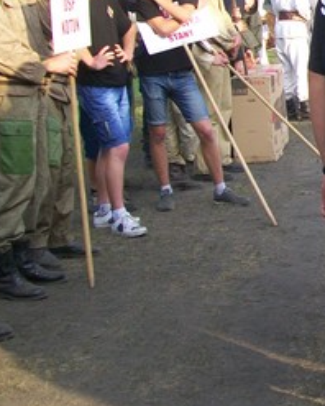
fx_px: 1093
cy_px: 69
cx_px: 488
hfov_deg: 15.6
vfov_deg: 20.7
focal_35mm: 91
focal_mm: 6
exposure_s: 1/250
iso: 64
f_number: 2.7
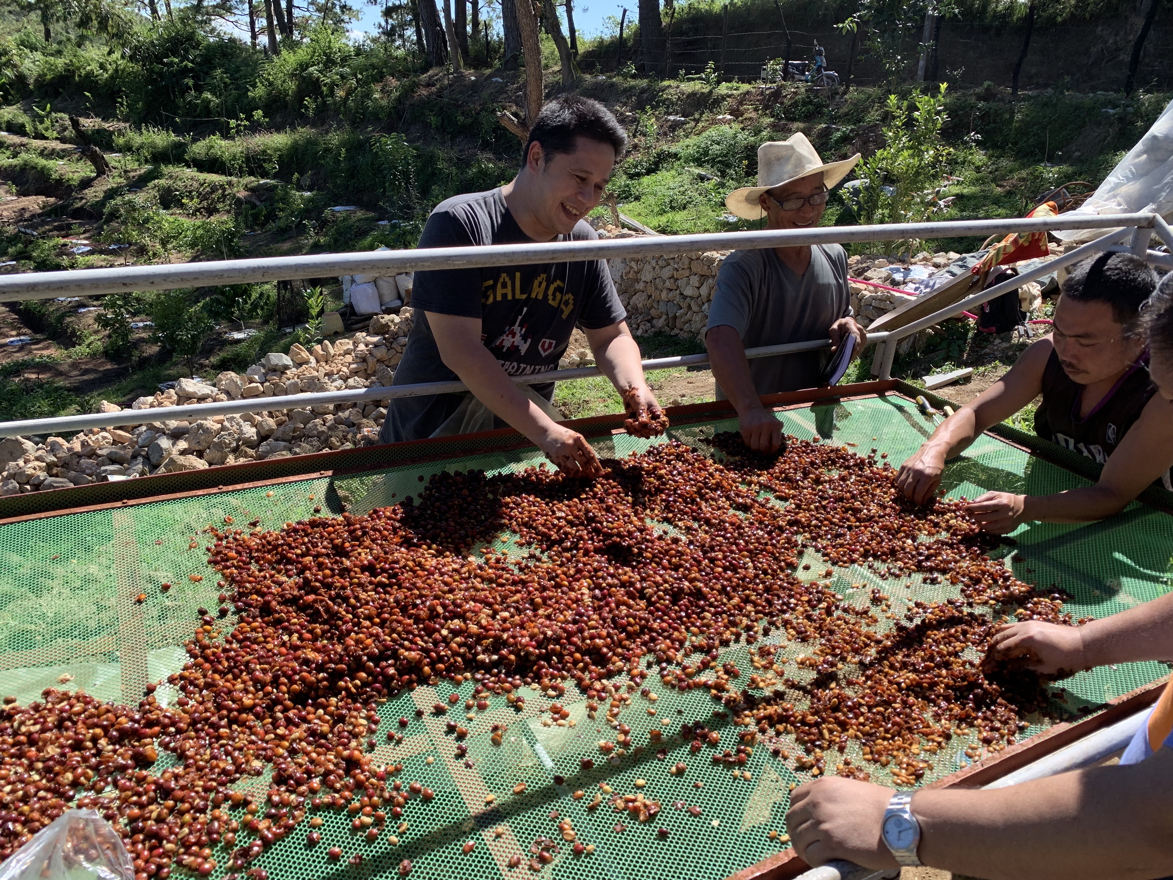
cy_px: 440
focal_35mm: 26
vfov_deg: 53.1
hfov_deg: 67.3
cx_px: 586
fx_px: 881
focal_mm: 4.25
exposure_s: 1/727
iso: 25
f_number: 1.8
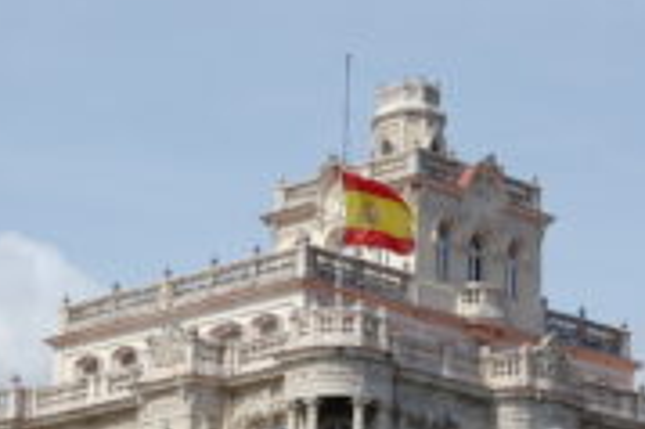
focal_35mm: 144
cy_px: 375
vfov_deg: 9.5
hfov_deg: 14.3
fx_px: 2578
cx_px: 332
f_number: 10
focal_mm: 42
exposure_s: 1/400
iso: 200
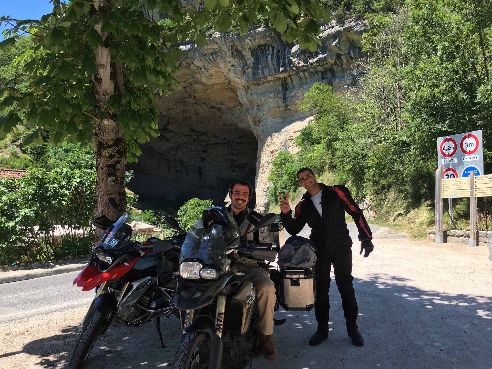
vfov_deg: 48.2
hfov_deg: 61.7
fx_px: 412
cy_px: 184
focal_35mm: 29
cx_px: 246
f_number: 2.2
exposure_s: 1/620
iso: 25
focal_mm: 4.15
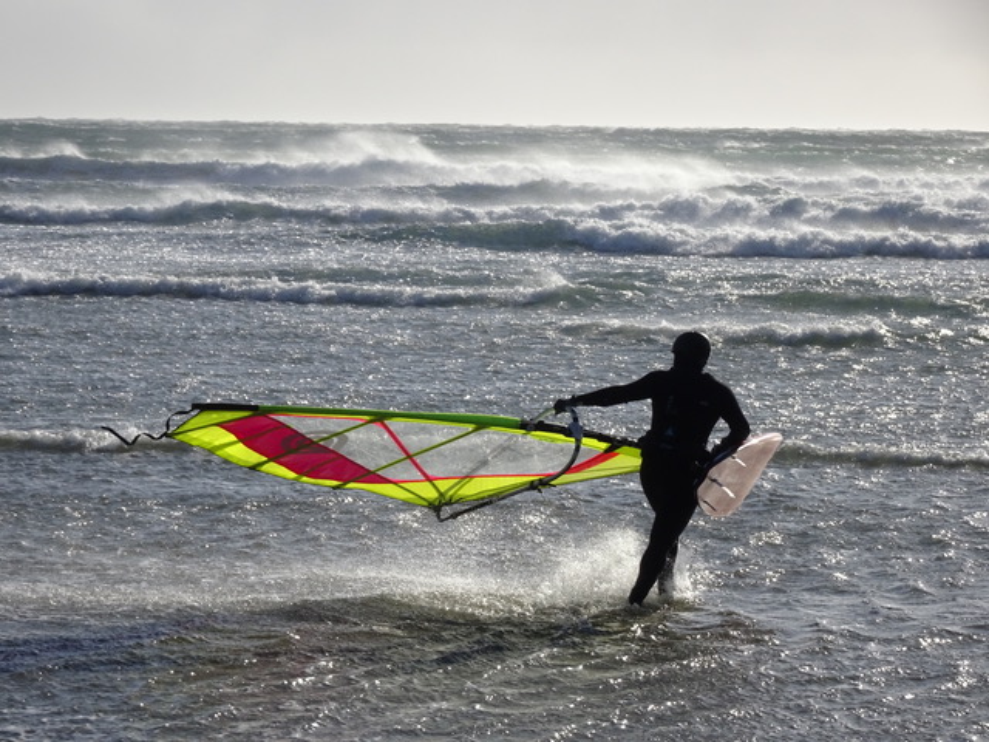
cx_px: 494
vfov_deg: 9.9
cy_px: 371
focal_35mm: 150
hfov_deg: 13.2
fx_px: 4286
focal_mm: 25.66
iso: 160
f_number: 5.6
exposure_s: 1/1600
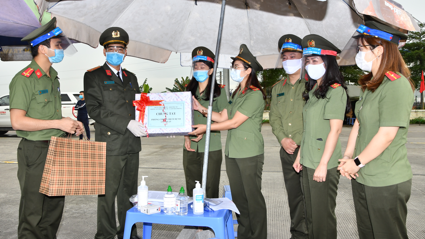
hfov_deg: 58.7
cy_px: 104
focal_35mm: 34
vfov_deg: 35.1
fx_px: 378
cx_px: 211
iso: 400
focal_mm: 21
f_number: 7.1
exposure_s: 1/200
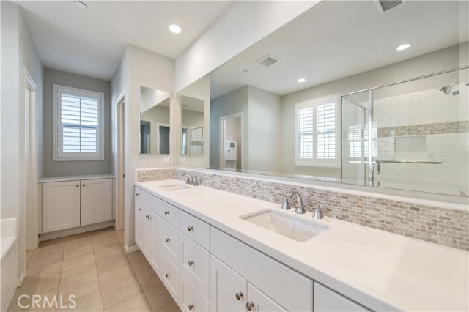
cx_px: 234
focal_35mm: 14
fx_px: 182
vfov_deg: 81.1
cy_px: 156
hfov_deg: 104.3
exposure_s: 1/250
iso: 400
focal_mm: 14
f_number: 3.5
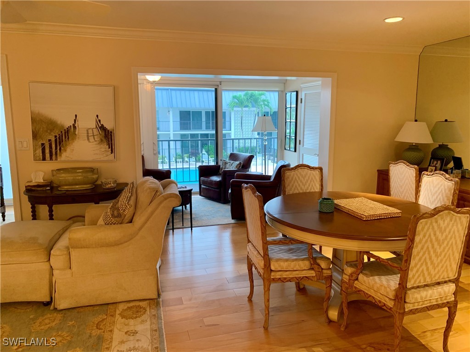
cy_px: 176
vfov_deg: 53.1
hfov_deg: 67.3
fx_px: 353
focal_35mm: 26
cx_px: 235
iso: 160
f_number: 1.8
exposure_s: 1/60
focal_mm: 4.25
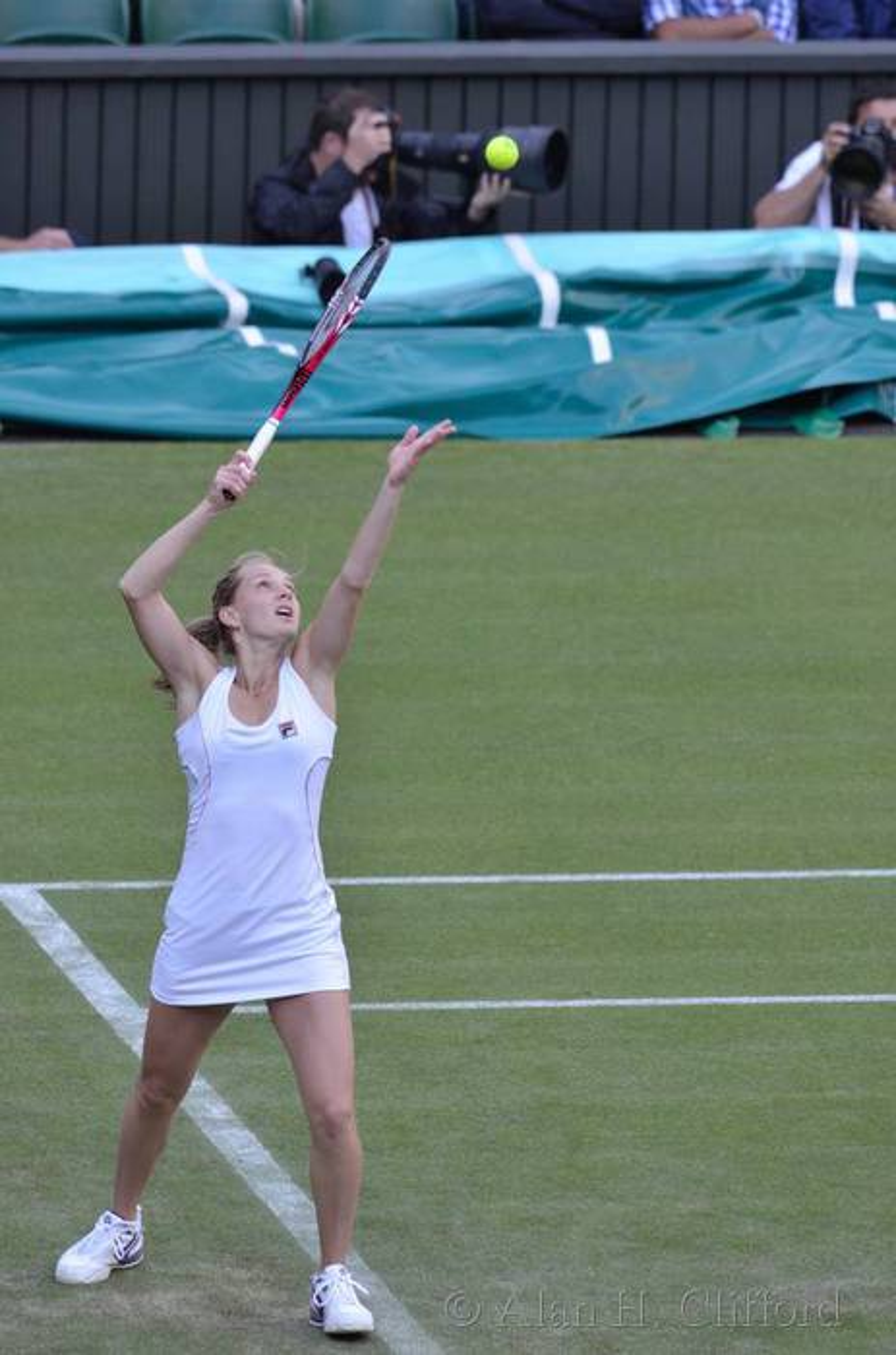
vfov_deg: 4.2
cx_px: 448
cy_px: 678
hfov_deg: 2.8
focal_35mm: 495
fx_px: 18580
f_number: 5.3
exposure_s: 1/640
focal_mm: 330
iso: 900
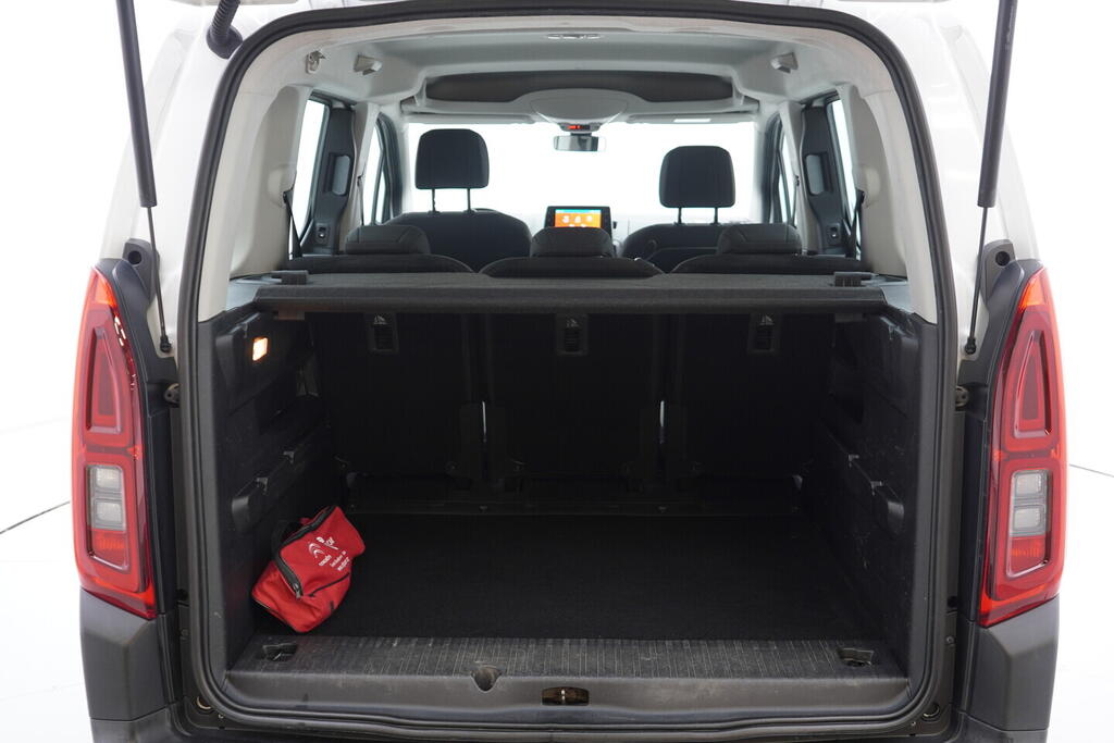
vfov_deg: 36.9
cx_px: 557
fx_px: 1114
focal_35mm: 36
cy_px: 372
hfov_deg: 53.1
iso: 250
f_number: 2.8
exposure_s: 1/40
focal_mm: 24
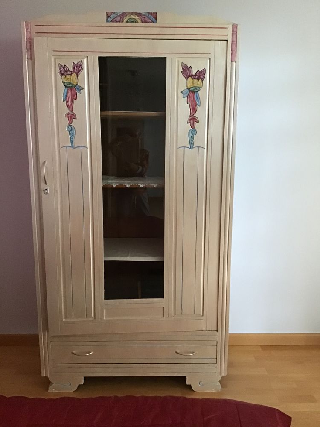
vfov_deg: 58.4
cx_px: 160
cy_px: 214
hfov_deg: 45.4
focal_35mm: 31
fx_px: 382
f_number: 2.4
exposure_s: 1/25
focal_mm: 3.3
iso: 200
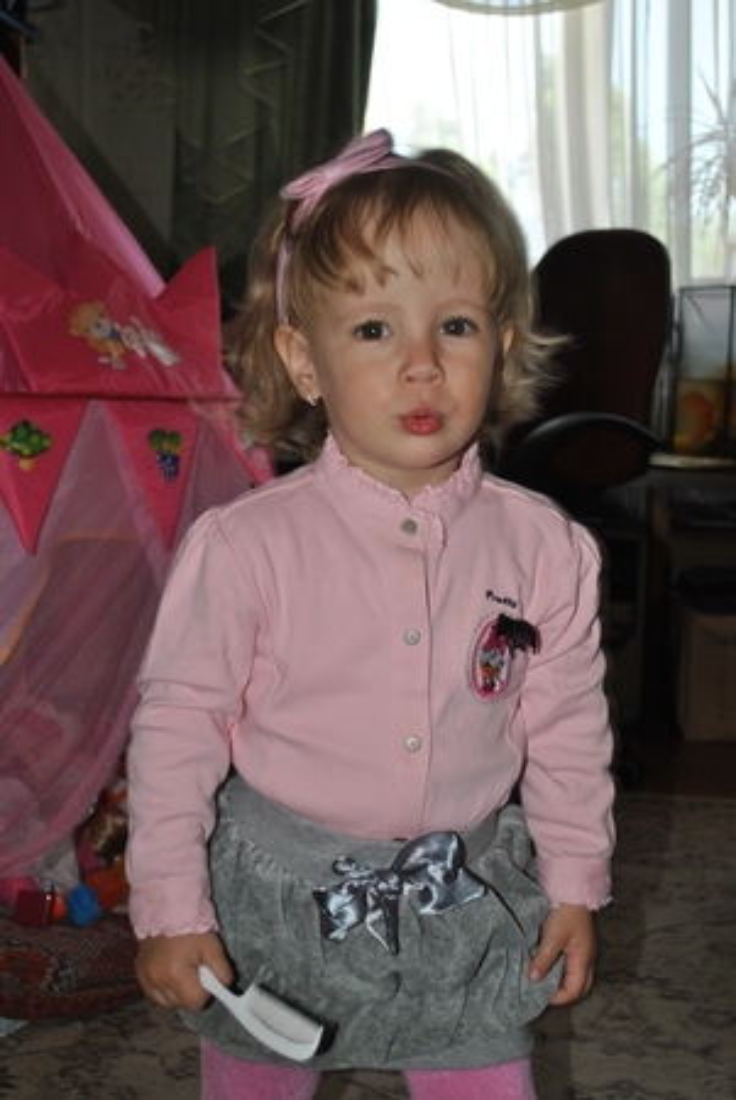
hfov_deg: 28.1
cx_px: 368
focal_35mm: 48
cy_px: 550
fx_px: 1469
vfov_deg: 41.1
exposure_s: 1/60
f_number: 4.8
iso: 200
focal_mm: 32
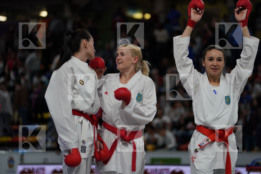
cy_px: 87
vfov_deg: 9.7
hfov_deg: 14.4
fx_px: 1029
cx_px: 130
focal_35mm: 142
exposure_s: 1/1000
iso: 1000
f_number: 2.8
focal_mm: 142
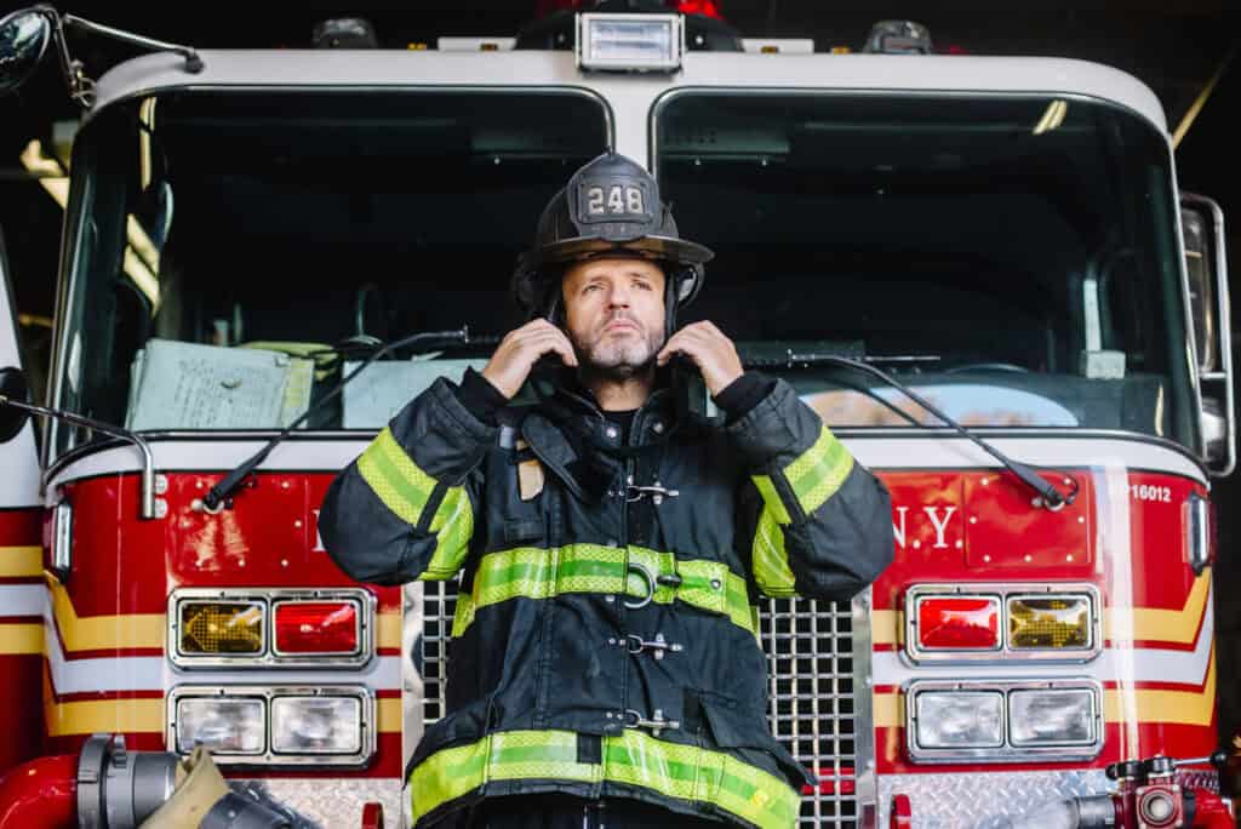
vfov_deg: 27.0
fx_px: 1725
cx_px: 620
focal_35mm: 50
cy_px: 414
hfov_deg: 39.6
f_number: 2.2
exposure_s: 1/2000
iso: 1600
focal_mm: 50
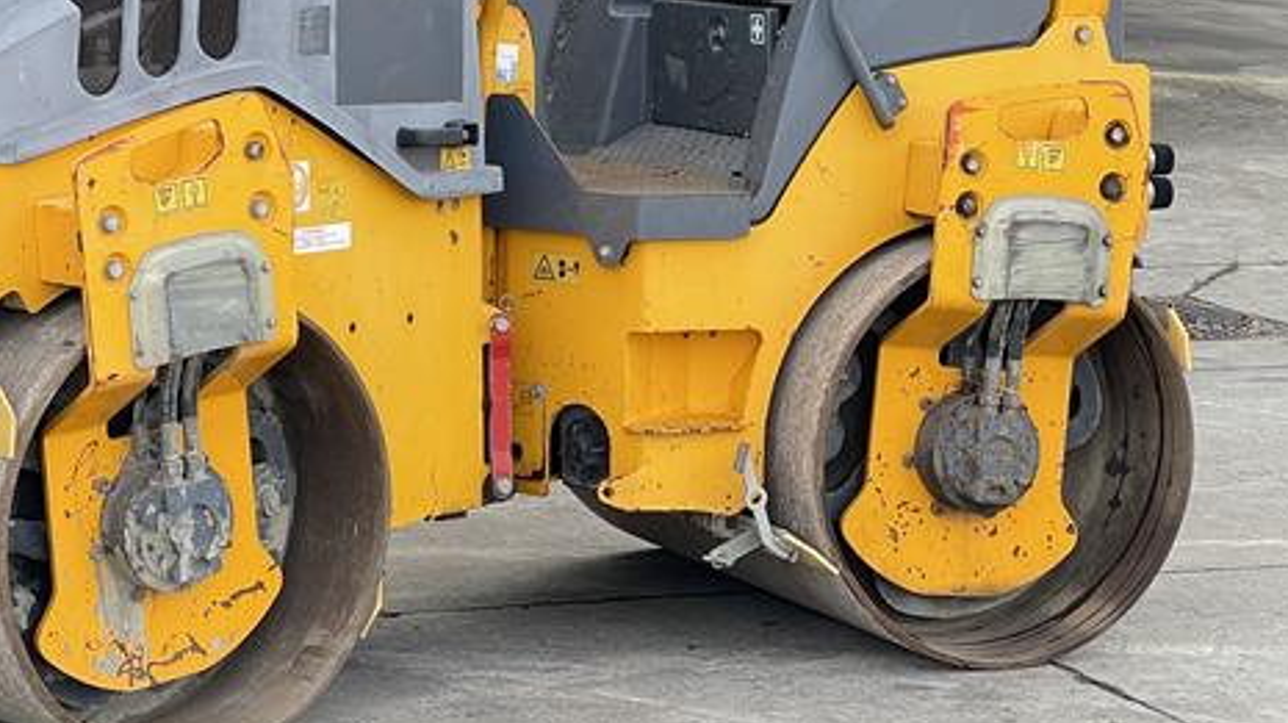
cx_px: 374
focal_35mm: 120
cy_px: -25
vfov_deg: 10.0
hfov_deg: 17.8
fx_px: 4096
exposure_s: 1/99
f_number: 2.2
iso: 32
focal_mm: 7.5
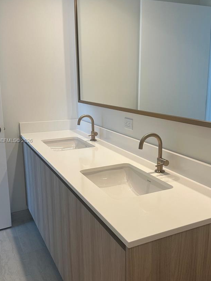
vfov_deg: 52.6
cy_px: 141
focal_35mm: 35
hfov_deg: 40.6
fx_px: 285
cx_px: 123
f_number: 1.78
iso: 125
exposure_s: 1/120
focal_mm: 6.86
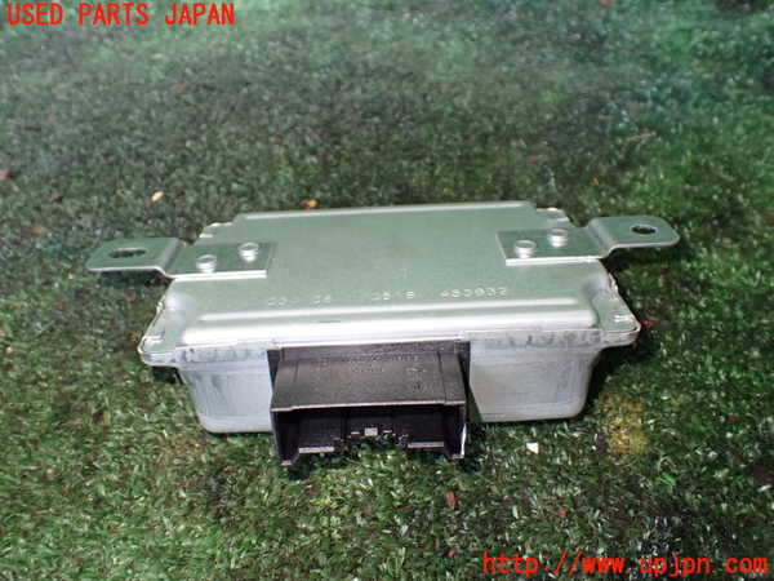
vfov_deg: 46.8
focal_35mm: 30
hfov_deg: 60.0
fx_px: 671
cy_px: 290
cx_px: 387
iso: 800
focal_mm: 5.4
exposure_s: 1/50
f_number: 2.3
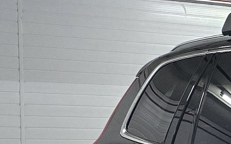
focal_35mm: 163
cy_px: 235
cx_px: 557
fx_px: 1026
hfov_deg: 10.9
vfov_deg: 7.8
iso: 2000
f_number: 1.7
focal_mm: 6.3
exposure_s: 1/60
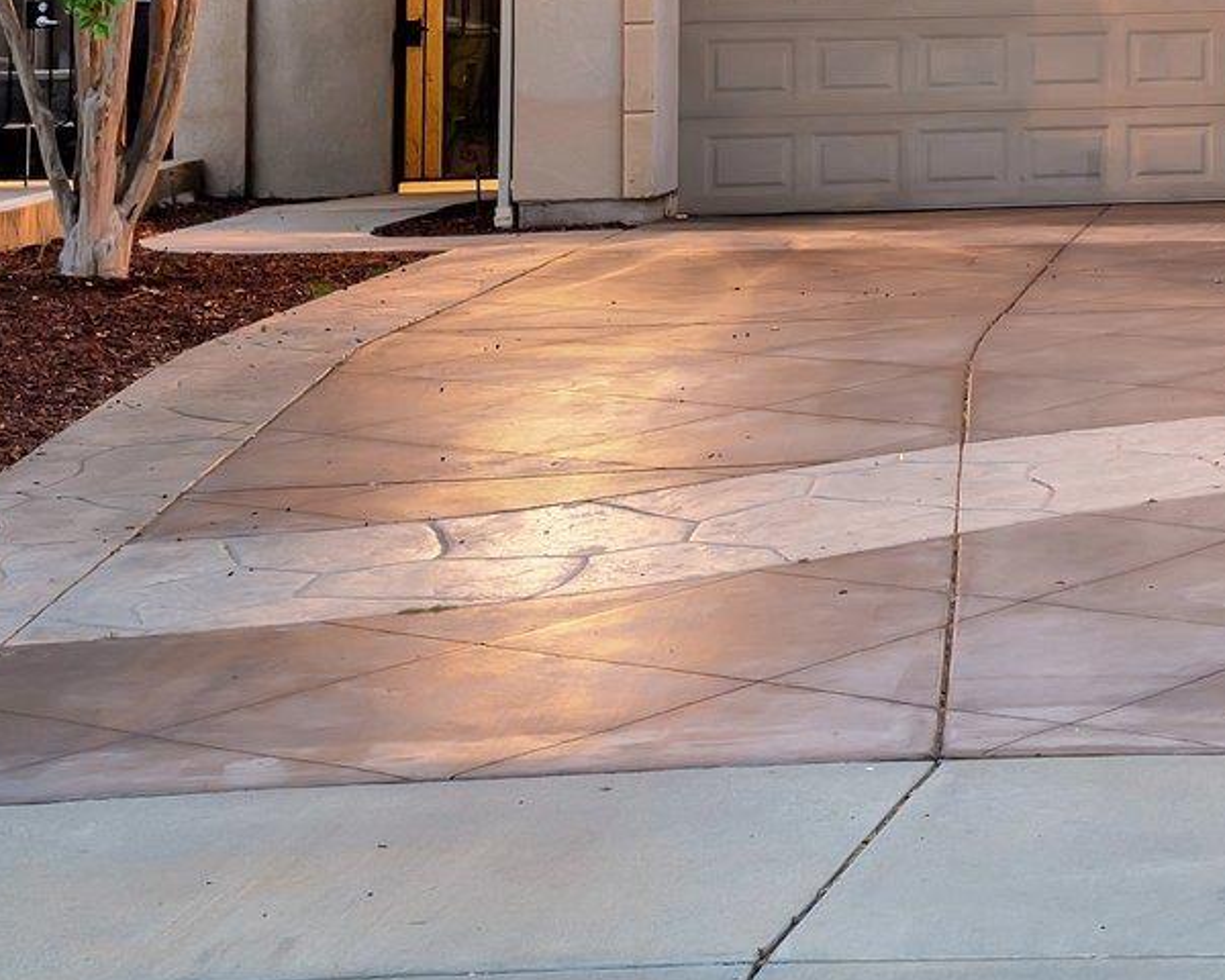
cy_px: -255
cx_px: 2072
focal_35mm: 96
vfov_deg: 15.3
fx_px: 3481
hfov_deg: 17.1
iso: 400
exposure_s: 2
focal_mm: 30
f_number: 8
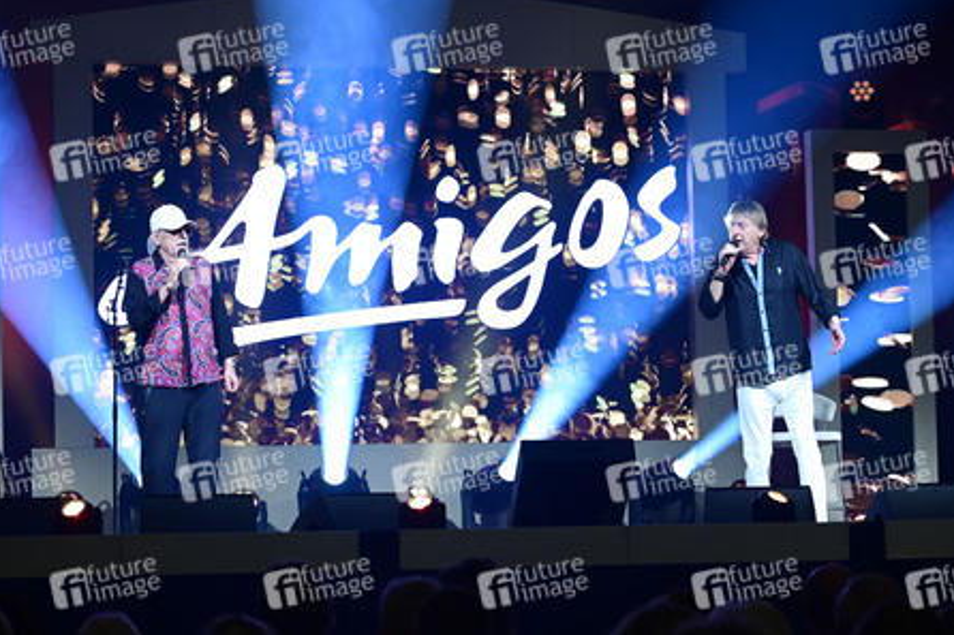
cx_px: 476
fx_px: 2622
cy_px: 316
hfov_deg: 20.6
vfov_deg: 13.8
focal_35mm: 99
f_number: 5
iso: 2500
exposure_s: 1/320
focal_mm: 98
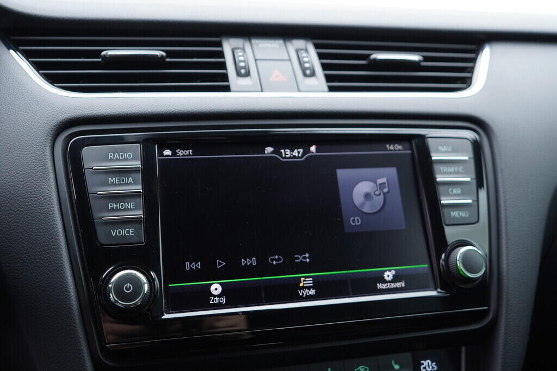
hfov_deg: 53.1
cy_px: 186
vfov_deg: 36.9
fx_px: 557
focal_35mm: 36
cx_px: 278
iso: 250
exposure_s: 1/40
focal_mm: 24
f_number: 2.8
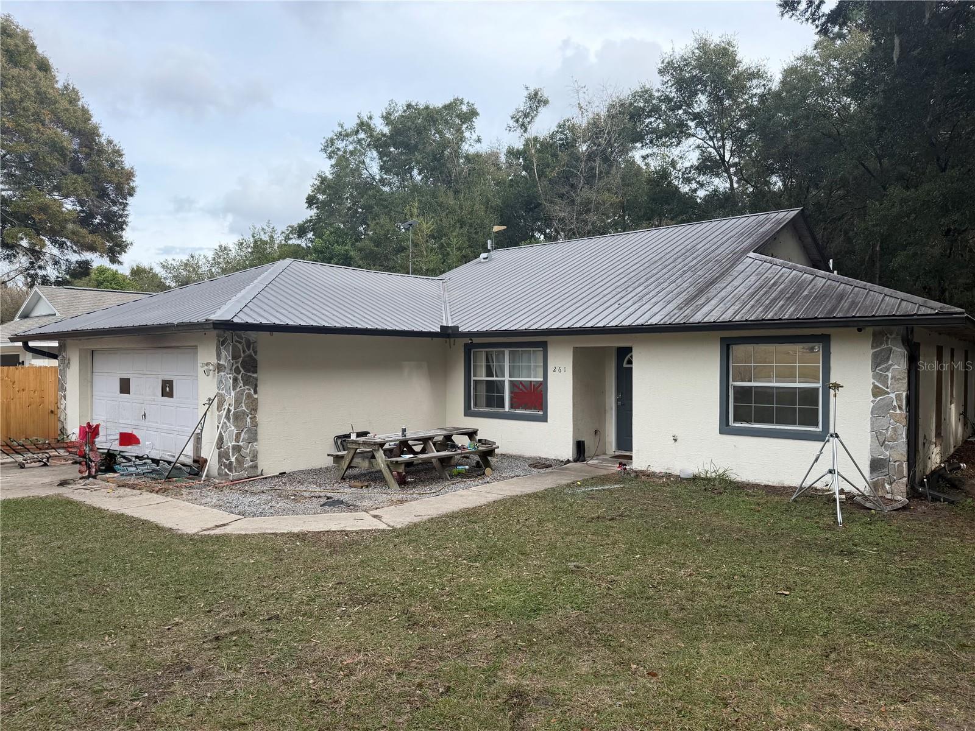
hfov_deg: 71.6
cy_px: 366
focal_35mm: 24
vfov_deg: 56.8
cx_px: 488
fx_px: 676
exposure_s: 1/1812
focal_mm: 6.76
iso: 80
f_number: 1.78
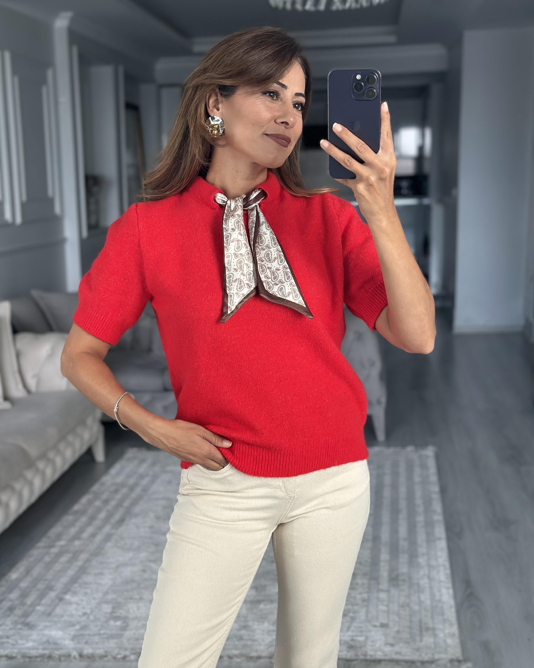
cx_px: 272
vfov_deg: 36.7
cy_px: 339
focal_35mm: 51
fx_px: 1008
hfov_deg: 29.7
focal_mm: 6.86
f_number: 1.78
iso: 320
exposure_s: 1/60
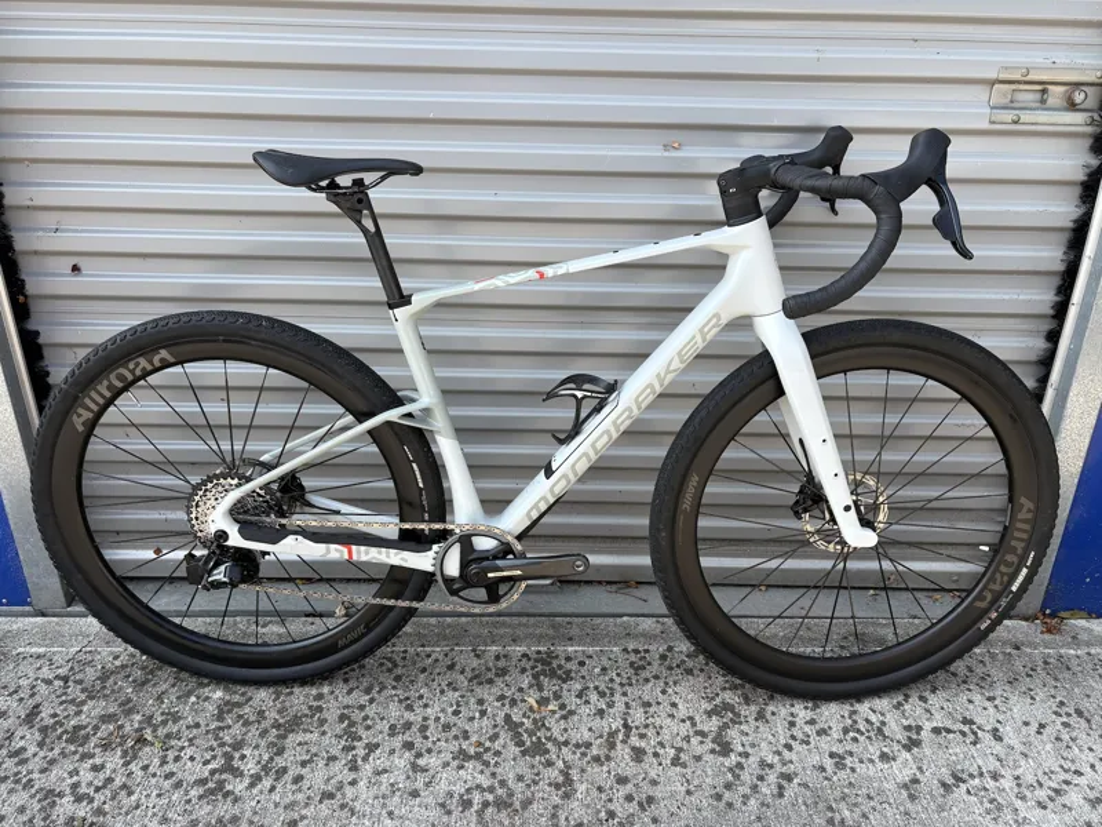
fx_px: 828
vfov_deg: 53.1
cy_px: 414
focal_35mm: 26
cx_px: 551
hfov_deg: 67.3
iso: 50
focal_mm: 5.96
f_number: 1.6
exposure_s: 1/612
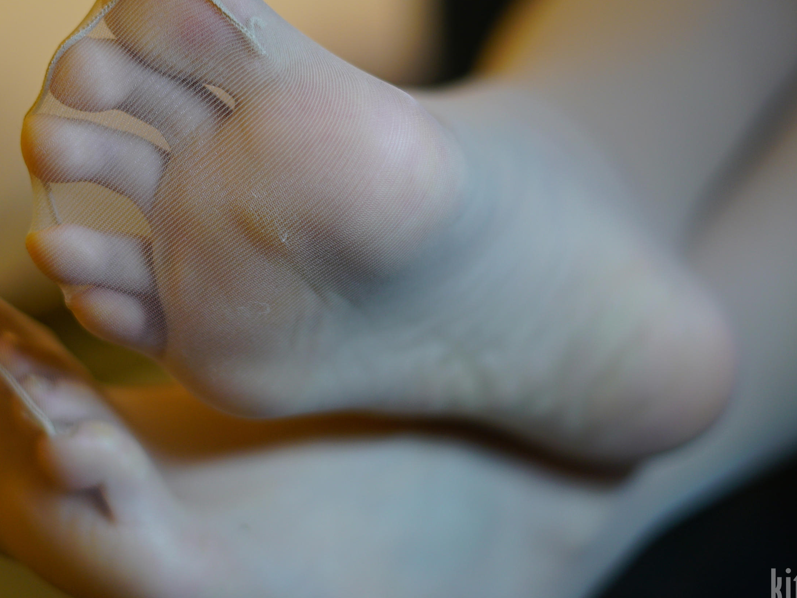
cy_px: 248
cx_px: 280
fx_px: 2141
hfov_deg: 21.0
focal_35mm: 93
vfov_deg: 15.9
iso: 160
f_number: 1.8
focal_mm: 50
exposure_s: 1/60
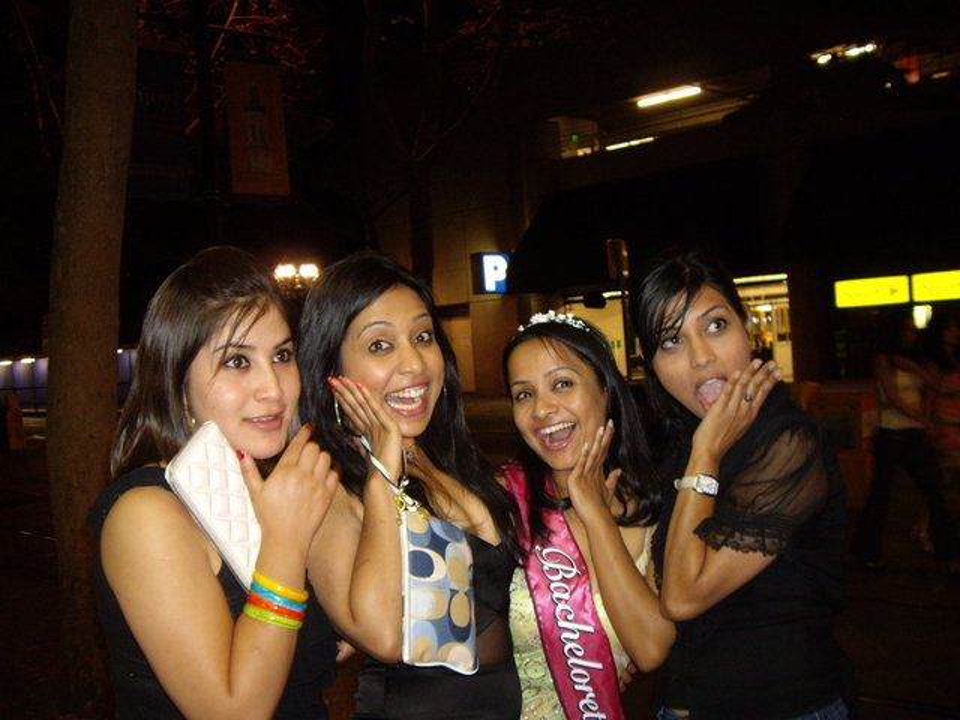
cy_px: 360
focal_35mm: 38
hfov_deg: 49.0
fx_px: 1054
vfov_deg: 37.7
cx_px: 480
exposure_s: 1/15
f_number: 2.7
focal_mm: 6.2
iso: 200
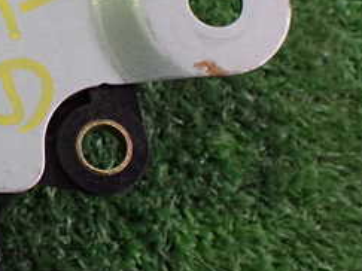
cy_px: 43
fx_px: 773
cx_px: -27
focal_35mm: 74
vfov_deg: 19.6
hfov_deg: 24.7
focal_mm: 5.4
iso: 500
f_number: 2.3
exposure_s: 1/125
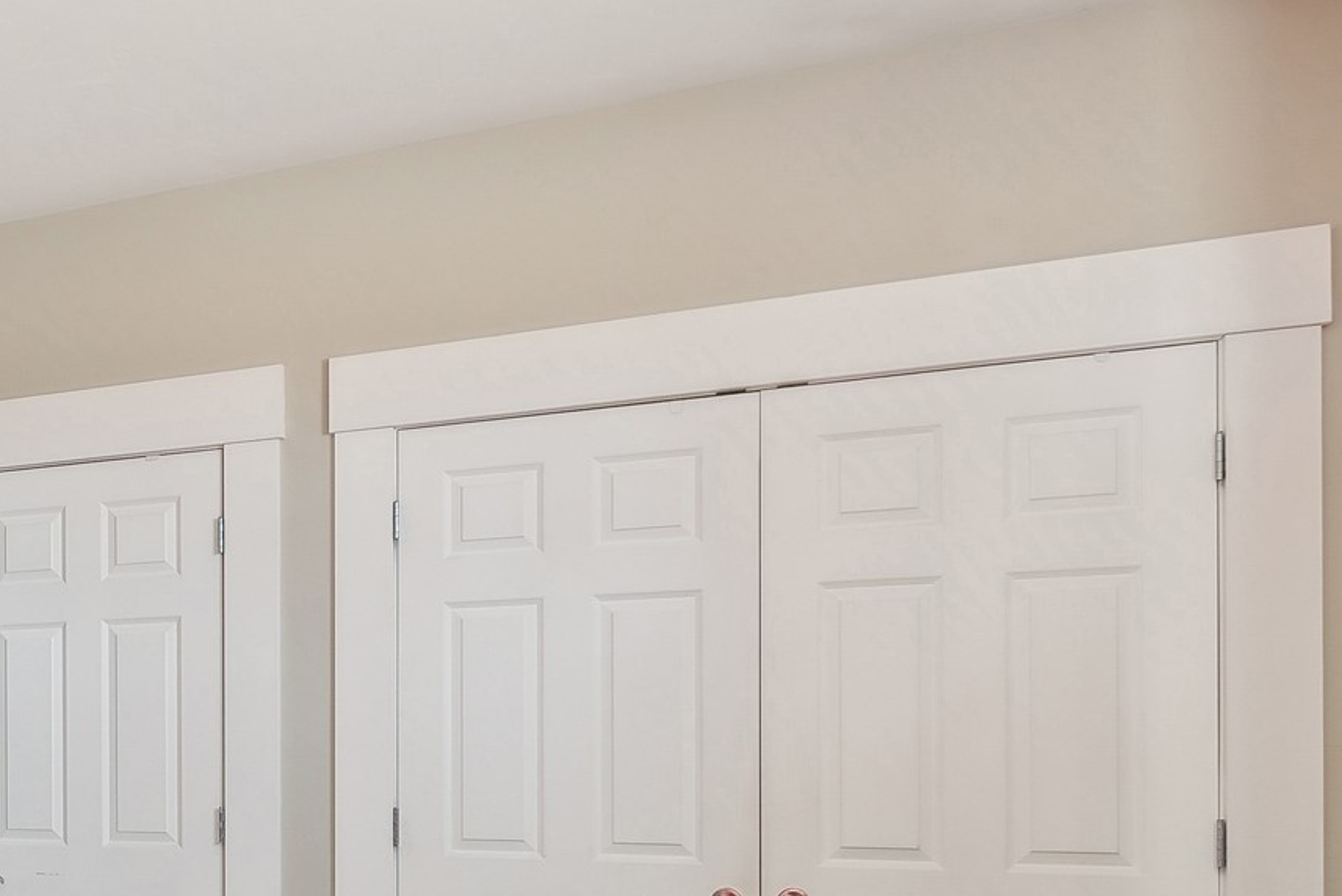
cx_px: -246
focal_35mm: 38
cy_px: 750
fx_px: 1417
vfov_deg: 33.8
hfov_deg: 38.4
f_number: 6.3
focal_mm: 10
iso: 200
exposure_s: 1/6
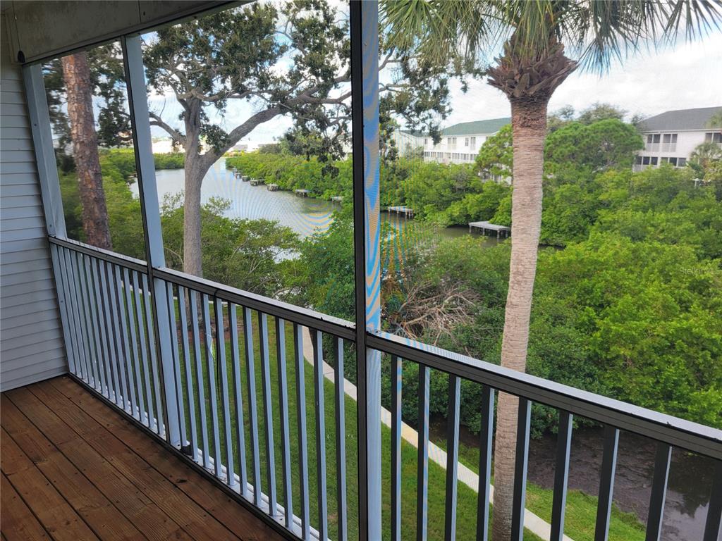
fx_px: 542
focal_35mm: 26
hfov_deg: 67.3
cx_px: 361
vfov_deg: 53.1
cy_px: 270
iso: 40
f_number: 1.8
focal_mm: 5.4
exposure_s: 1/363
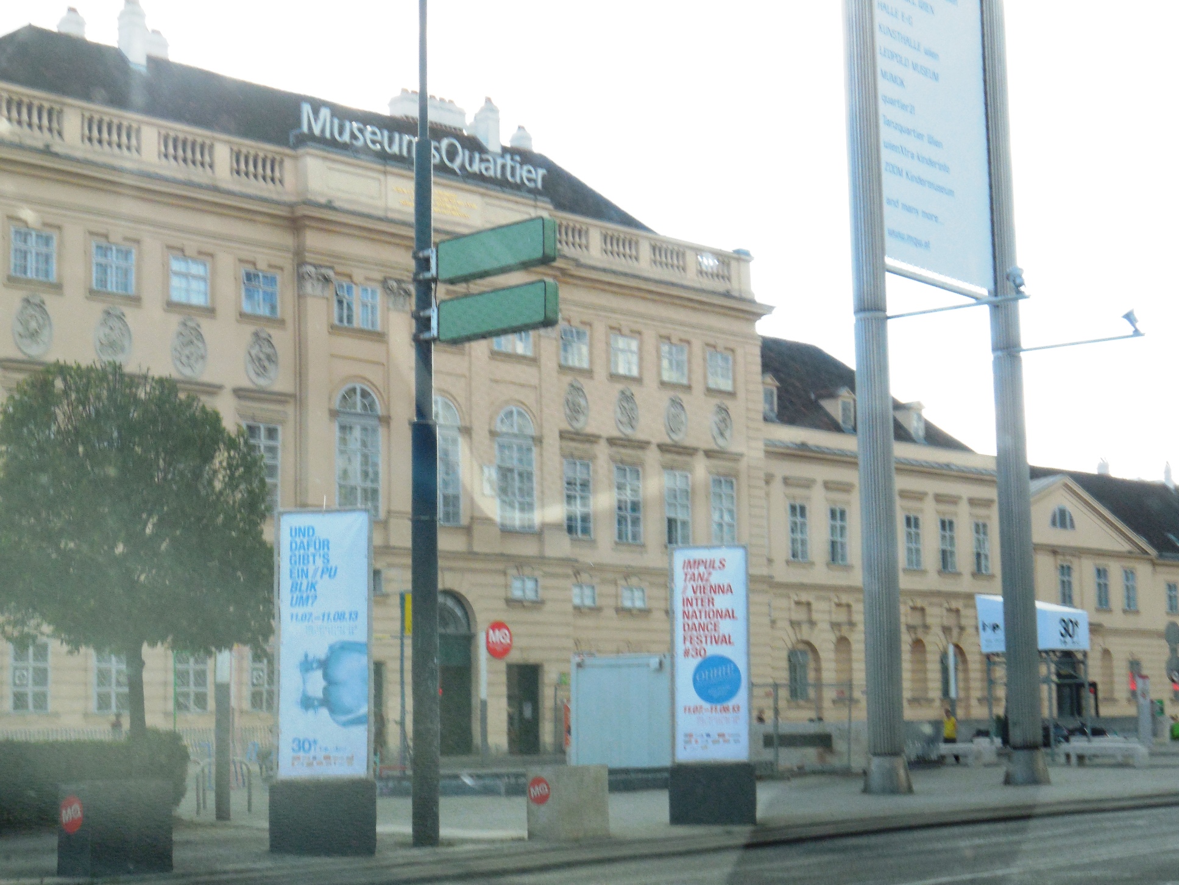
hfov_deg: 30.7
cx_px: 590
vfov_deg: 23.3
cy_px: 442
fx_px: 2146
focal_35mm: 63
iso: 250
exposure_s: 1/250
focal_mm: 11.3
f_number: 5.6
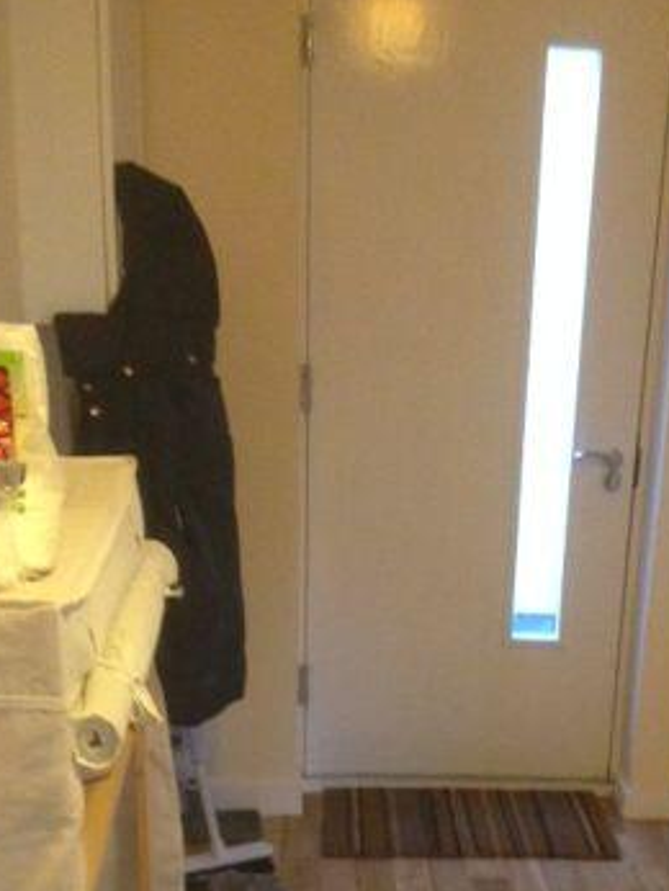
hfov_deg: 23.8
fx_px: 1570
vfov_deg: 30.2
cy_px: 814
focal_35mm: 61
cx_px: 499
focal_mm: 4.12
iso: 400
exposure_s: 1/20
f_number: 2.4
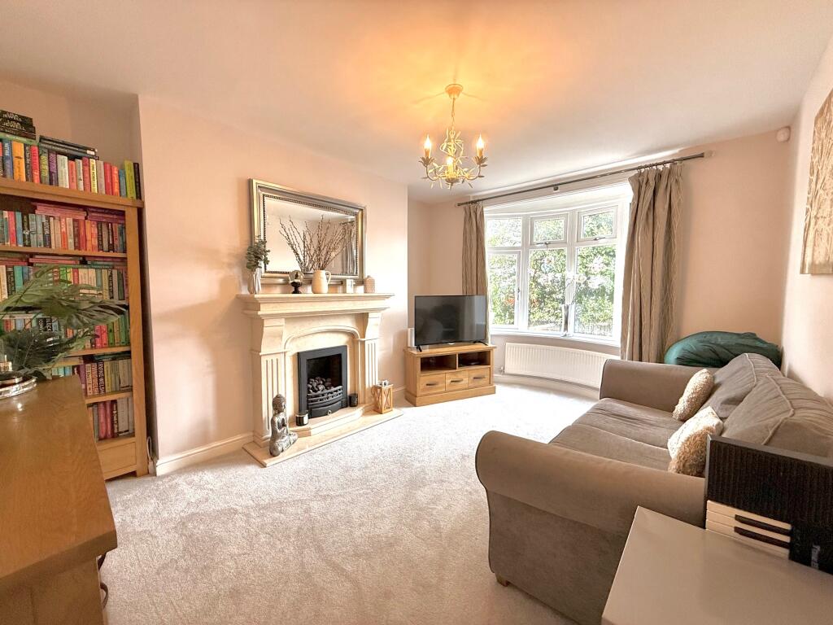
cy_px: 312
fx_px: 337
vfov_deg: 85.7
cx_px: 416
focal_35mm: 14
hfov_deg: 102.1
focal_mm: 2.22
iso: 200
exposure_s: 1/100
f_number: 2.2
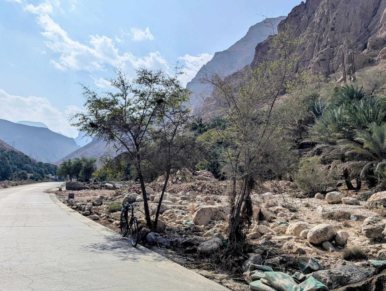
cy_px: 137
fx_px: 335
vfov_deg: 46.9
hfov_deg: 59.4
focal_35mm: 30
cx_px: 155
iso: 49
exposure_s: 1/8065
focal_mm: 6.81
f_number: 1.85
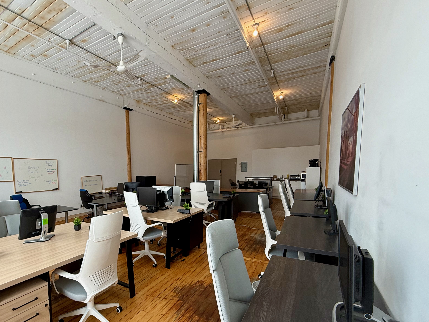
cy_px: 192
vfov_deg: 70.9
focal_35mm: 18
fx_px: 223
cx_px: 155
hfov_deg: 85.6
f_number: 2.2
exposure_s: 1/99
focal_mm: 2.22
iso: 80
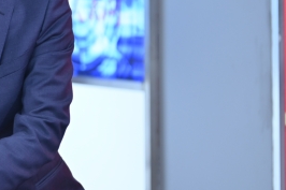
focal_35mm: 237
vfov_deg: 5.8
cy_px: 24
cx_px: 3
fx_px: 1882
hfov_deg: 8.6
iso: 500
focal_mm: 105
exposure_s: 1/160
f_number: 2.8
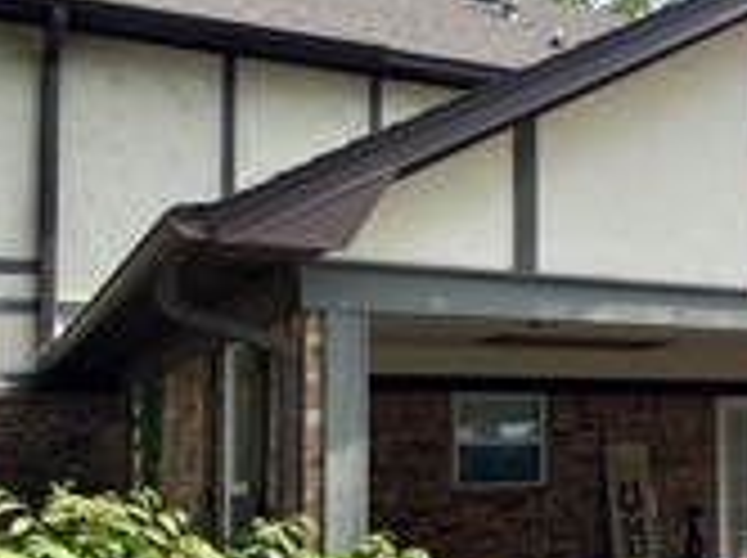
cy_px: 364
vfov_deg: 25.1
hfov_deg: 29.6
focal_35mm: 58
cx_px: 846
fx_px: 1250
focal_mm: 6.76
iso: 80
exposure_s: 1/1980
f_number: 1.78
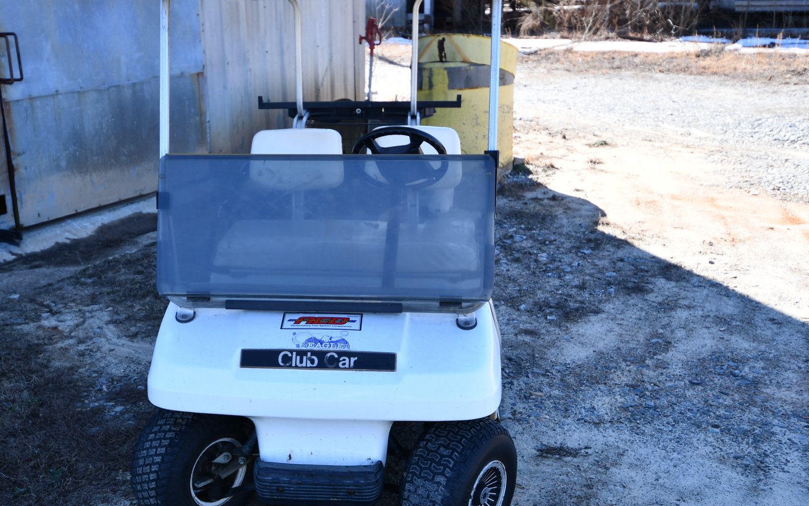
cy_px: 274
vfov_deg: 31.2
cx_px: 325
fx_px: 904
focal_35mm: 41
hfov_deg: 47.9
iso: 200
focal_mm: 22
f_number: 6.3
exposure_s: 1/250
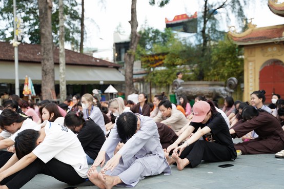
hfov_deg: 36.9
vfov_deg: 25.0
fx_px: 426
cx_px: 130
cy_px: 106
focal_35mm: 54
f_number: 2.8
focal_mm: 46
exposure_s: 1/1000
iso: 1600
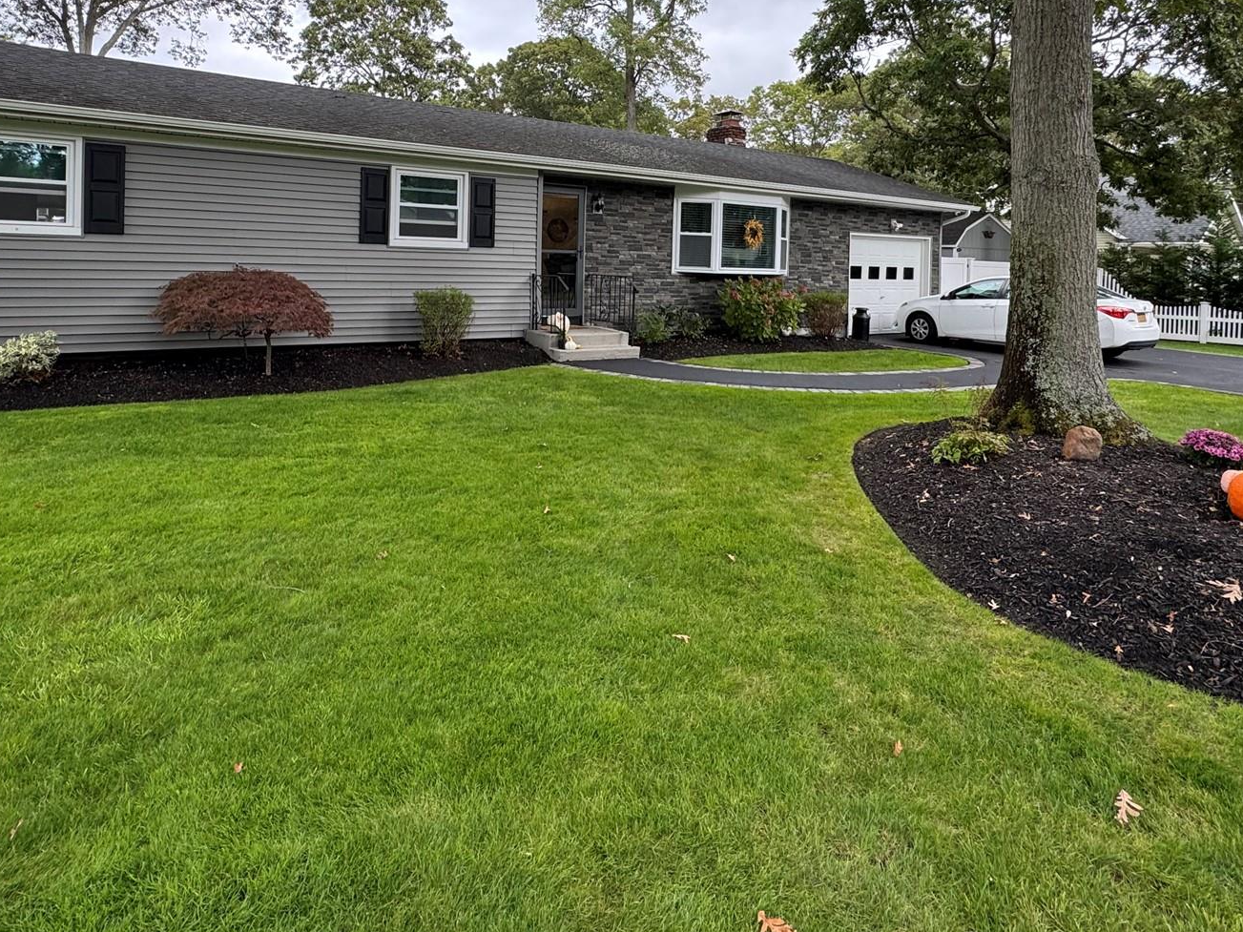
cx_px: 598
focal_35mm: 22
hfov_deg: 76.4
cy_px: 269
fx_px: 790
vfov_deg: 58.8
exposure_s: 1/224
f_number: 2.2
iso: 40
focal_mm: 2.22
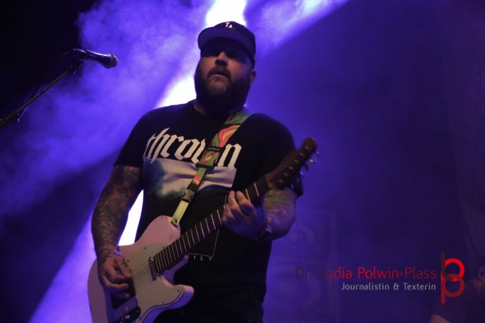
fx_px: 970
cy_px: 162
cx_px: 242
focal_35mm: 72
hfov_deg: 28.1
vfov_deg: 18.9
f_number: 4.5
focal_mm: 48
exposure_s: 1/100
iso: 6400
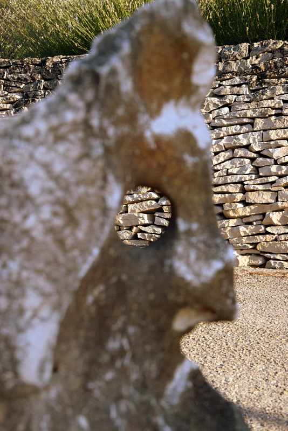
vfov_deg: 26.0
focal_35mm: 78
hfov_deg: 17.5
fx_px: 935
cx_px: 144
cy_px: 216
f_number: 8
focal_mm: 52
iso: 400
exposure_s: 1/125
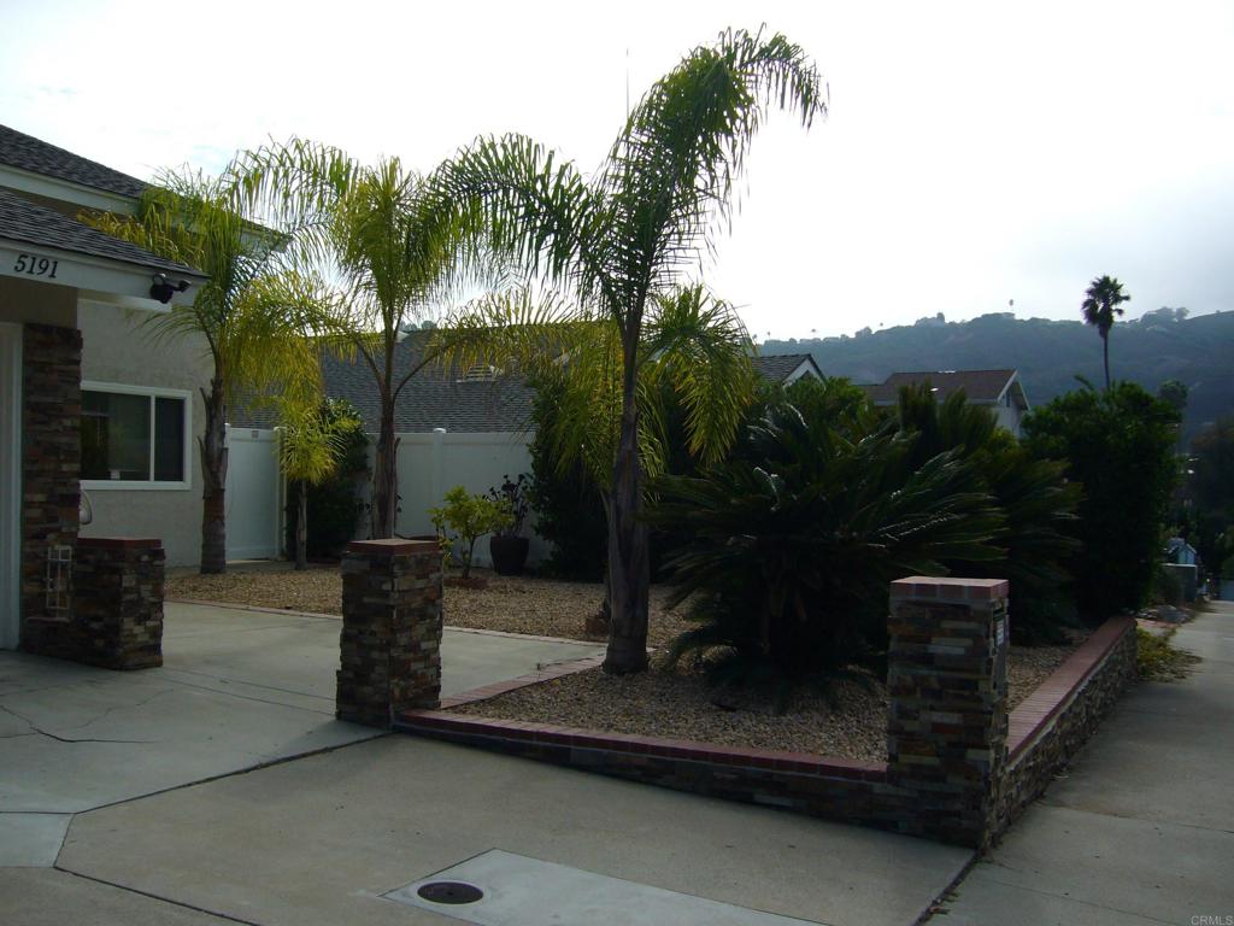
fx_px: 1248
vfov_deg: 40.7
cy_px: 463
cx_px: 617
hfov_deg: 52.6
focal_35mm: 35
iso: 100
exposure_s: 1/500
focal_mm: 5.8
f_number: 5.6
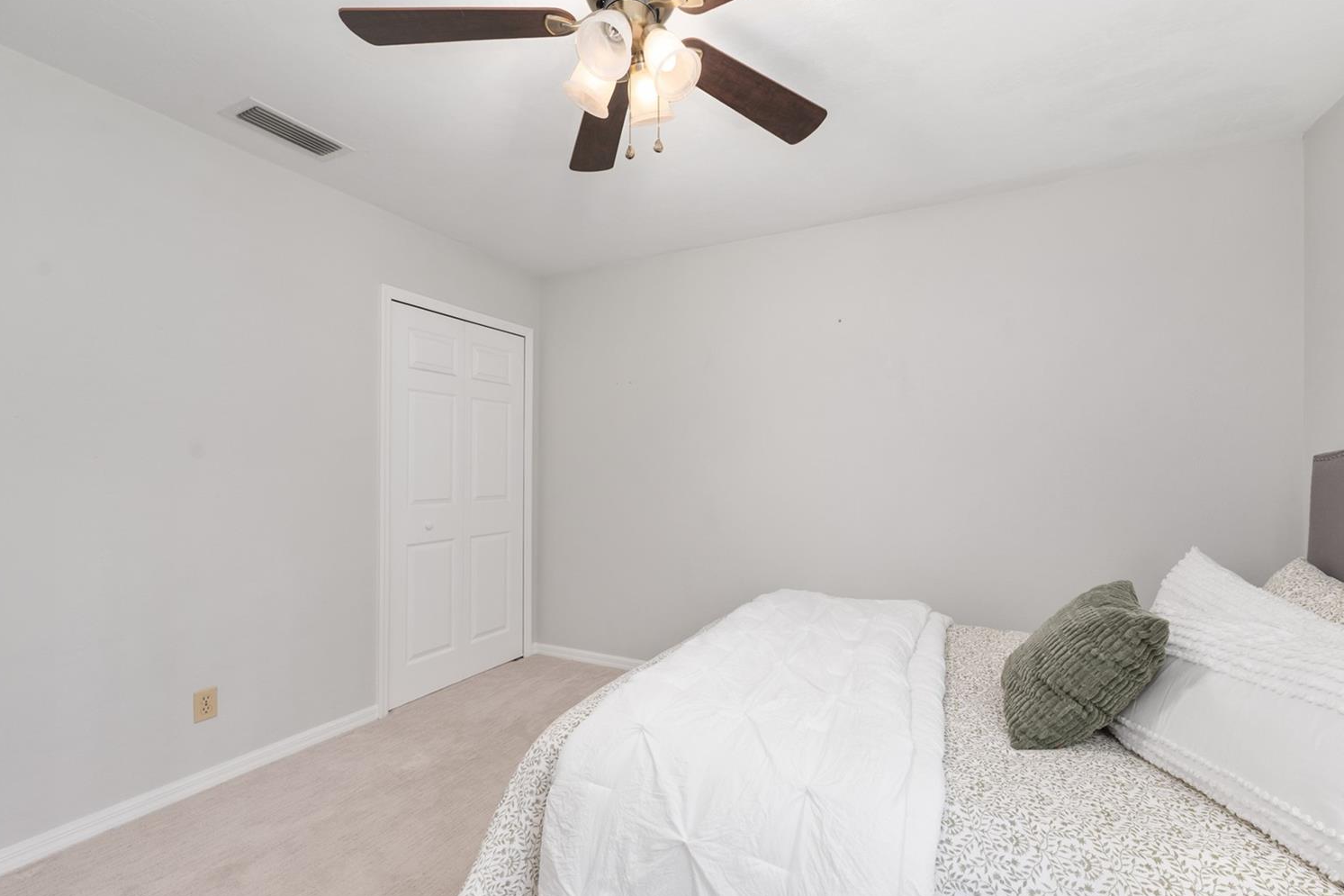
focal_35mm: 15
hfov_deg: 100.3
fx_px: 560
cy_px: 459
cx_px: 710
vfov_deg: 77.3
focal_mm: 14
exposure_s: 1/5
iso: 400
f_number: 7.1
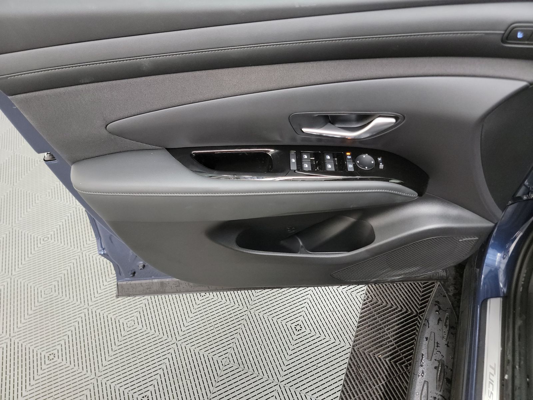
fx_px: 370
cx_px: 266
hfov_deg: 71.6
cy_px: 200
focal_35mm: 24
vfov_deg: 56.8
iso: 801
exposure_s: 1/30
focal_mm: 6.7
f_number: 1.8
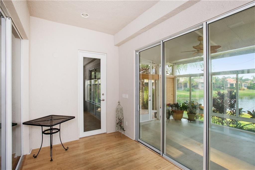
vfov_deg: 70.5
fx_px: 120
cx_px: 128
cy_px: 85
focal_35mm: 17
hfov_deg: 93.3
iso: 400
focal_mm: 17
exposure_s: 1/15
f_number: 8
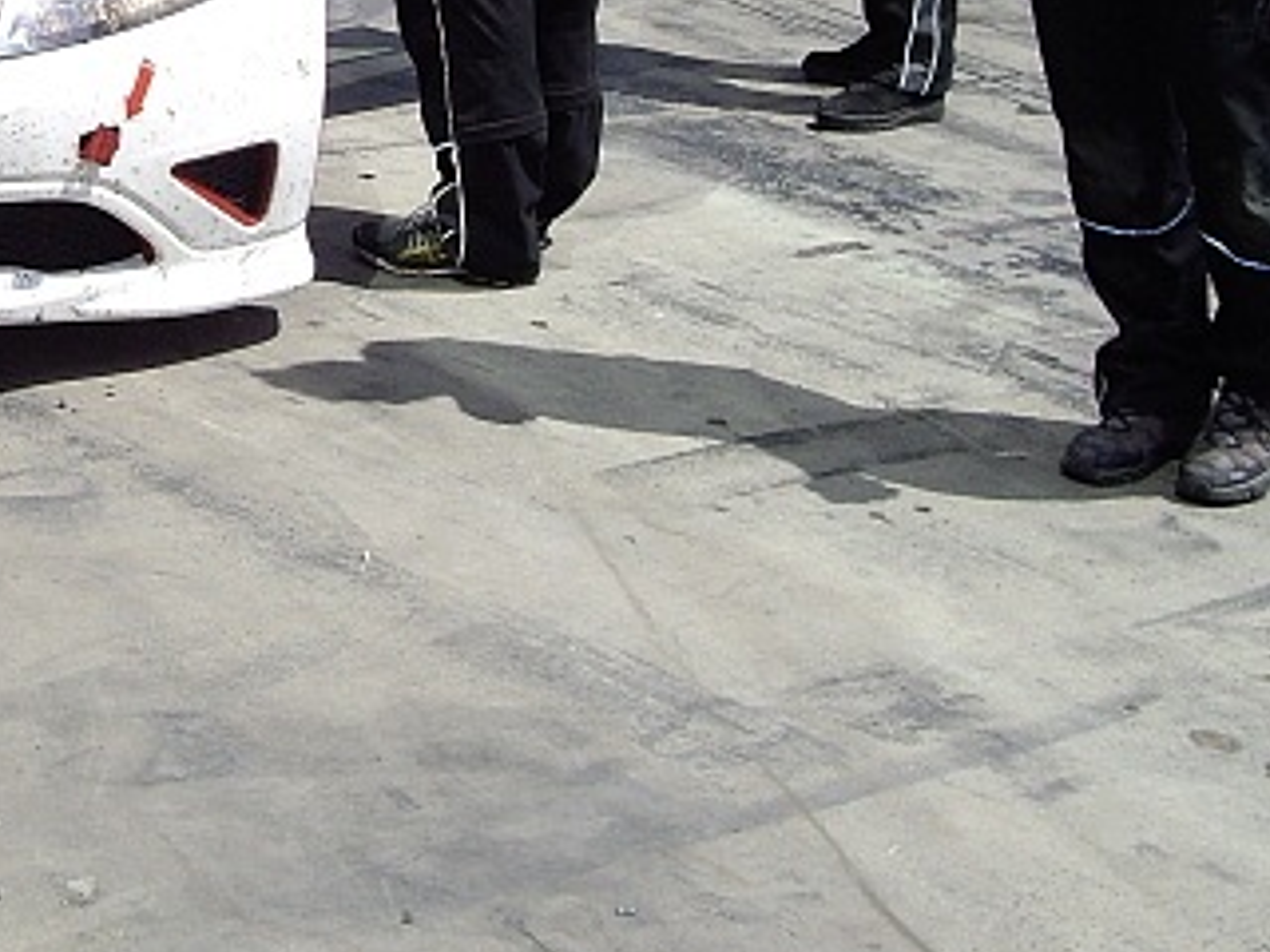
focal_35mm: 95
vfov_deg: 15.3
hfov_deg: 20.3
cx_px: 143
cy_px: -28
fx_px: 3485
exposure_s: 1/640
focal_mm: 7.9
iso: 100
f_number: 5.6
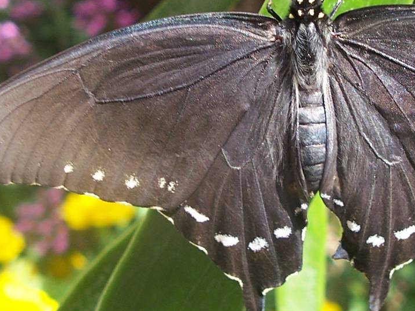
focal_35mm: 78
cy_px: 127
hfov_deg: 24.8
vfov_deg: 18.9
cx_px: 292
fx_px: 935
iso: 80
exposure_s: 1/60
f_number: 2.8
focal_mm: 6
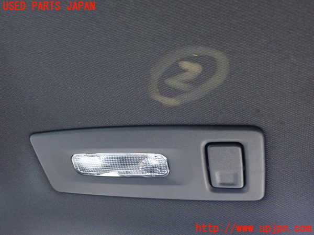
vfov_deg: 46.8
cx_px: 157
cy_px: 118
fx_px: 272
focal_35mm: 30
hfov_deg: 60.0
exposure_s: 1/20
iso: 800
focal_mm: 5.4
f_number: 2.3
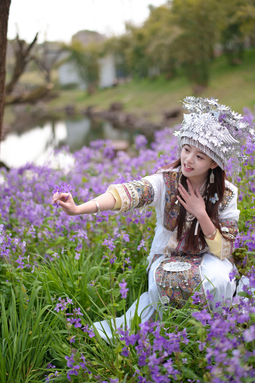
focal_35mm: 50
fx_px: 531
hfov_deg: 27.0
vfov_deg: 39.6
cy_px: 192
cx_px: 128
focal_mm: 50
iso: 100
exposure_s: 1/800
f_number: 1.4
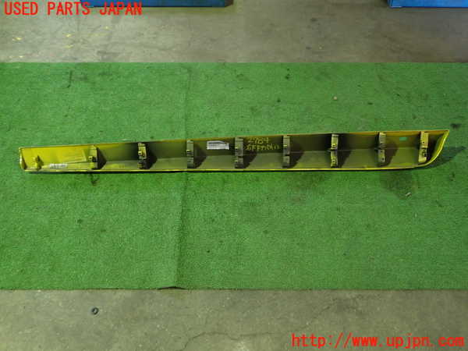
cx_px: 234
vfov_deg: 46.8
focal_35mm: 30
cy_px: 176
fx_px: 406
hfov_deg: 60.0
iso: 400
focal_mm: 5.4
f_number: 2.3
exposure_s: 1/30
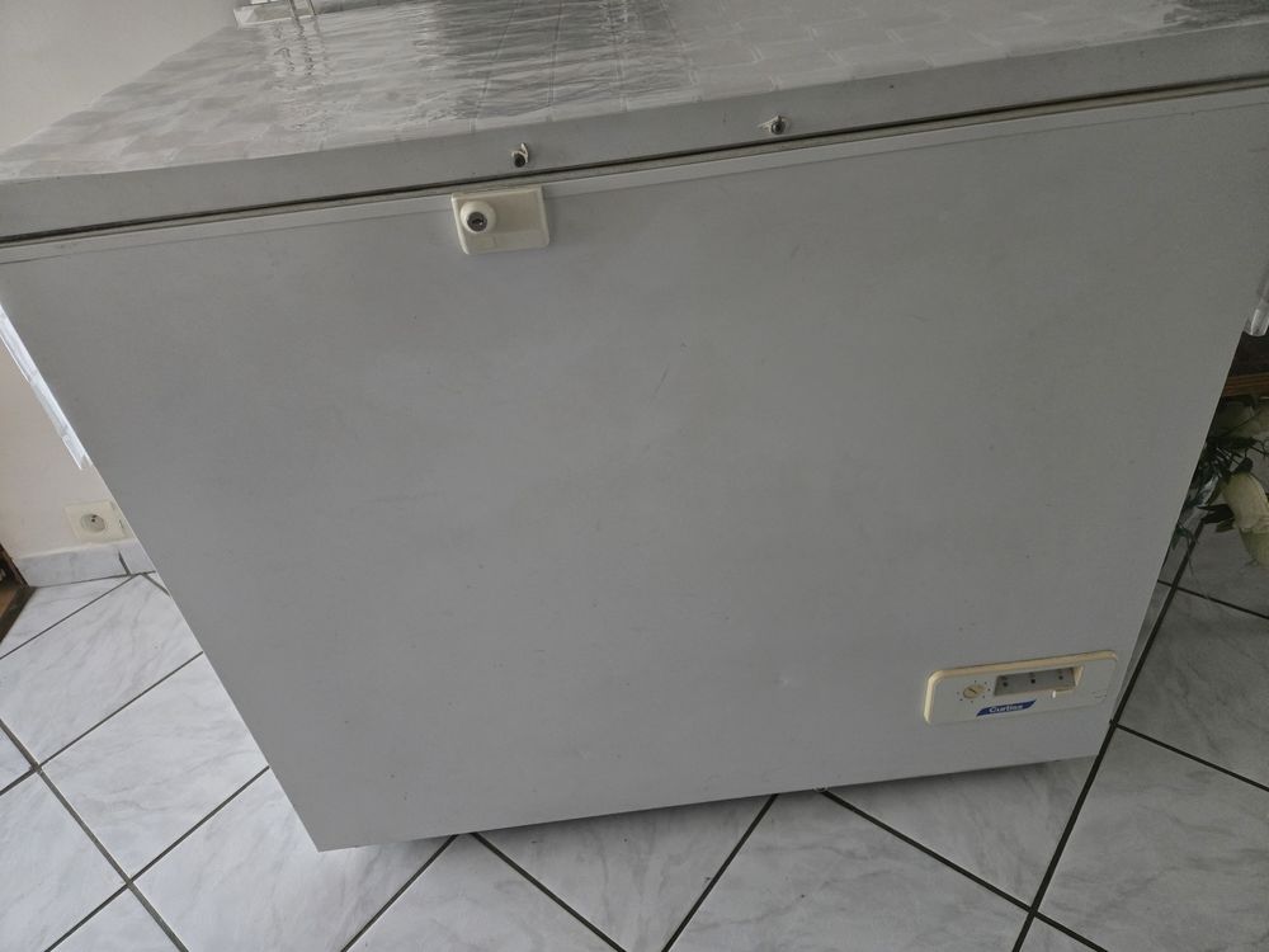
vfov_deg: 58.9
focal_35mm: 23
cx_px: 634
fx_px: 843
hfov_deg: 73.9
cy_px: 476
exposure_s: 1/60
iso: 1250
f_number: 1.8
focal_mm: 5.4
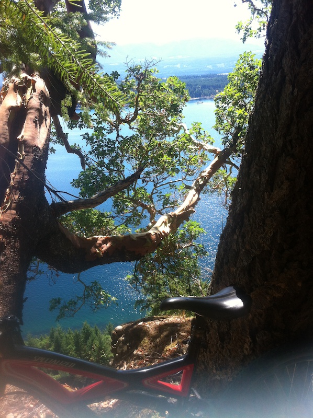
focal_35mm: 35
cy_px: 209
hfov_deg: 40.6
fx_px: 423
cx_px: 156
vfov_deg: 52.7
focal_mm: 3.85
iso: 80
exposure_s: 1/331
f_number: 2.8
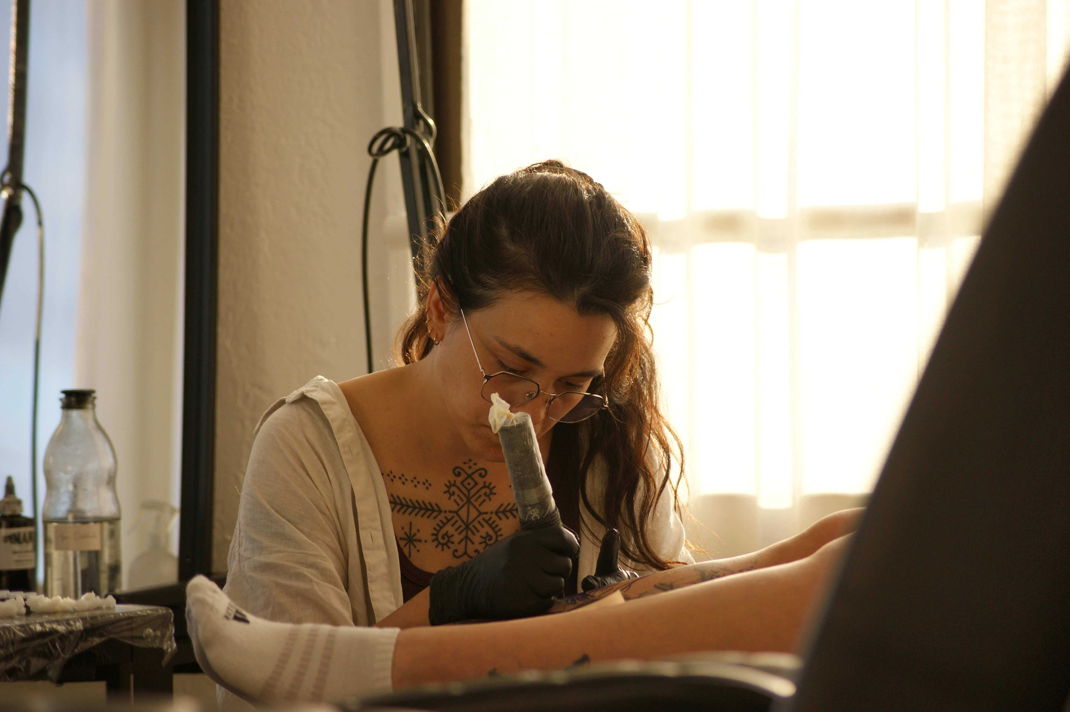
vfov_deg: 7.6
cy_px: 356
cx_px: 535
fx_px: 5347
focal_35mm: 180
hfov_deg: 11.4
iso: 200
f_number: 4.5
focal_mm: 120
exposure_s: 1/200
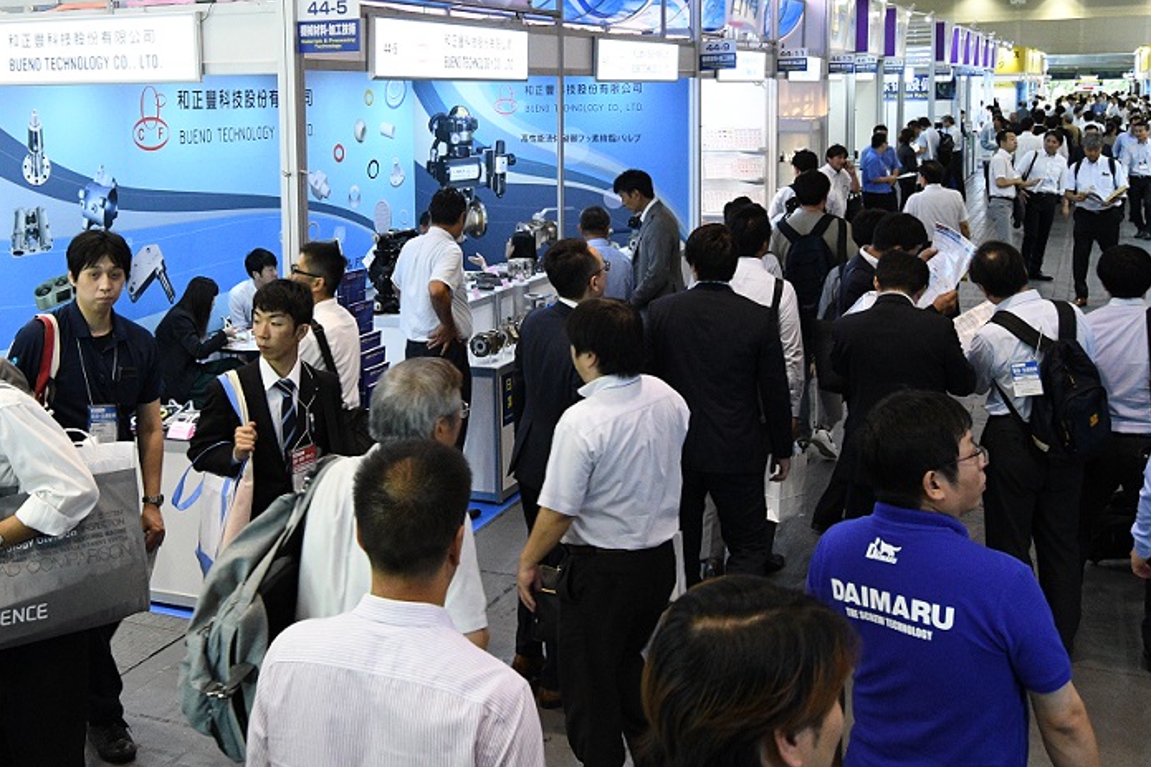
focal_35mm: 41
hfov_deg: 47.3
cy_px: 221
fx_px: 1304
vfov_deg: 32.3
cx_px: 450
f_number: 8
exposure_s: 1/100
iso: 3200
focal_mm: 17
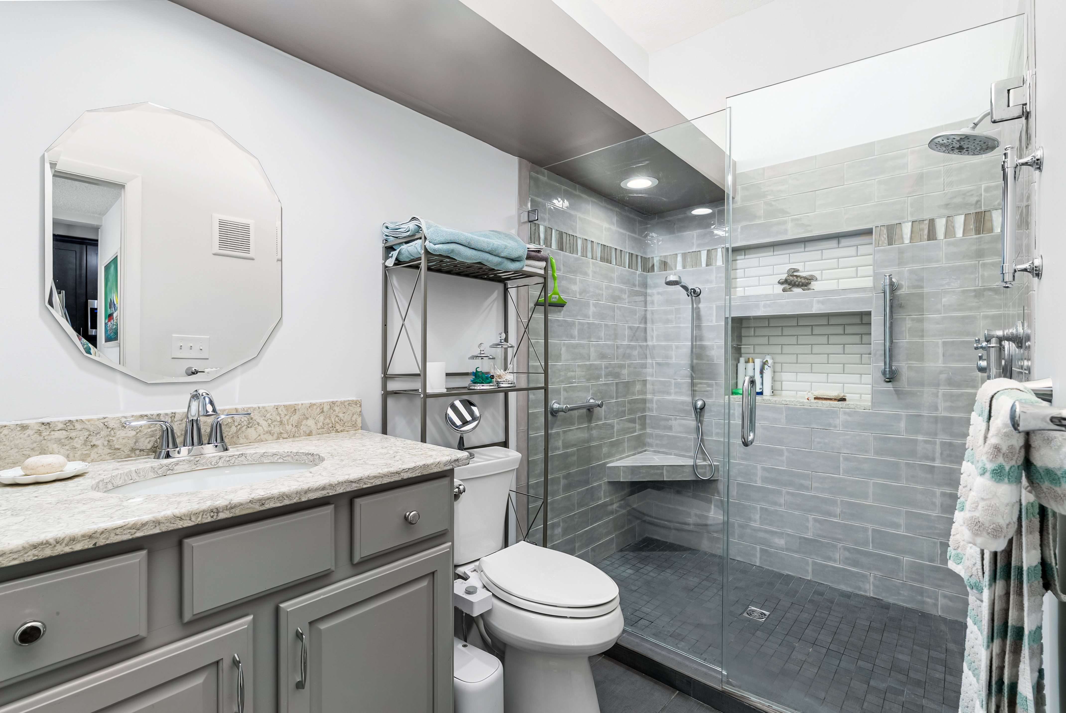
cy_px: 356
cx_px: 533
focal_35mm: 16
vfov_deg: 73.9
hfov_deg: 96.7
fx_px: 474
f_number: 9
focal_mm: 16
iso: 160
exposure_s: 1/125
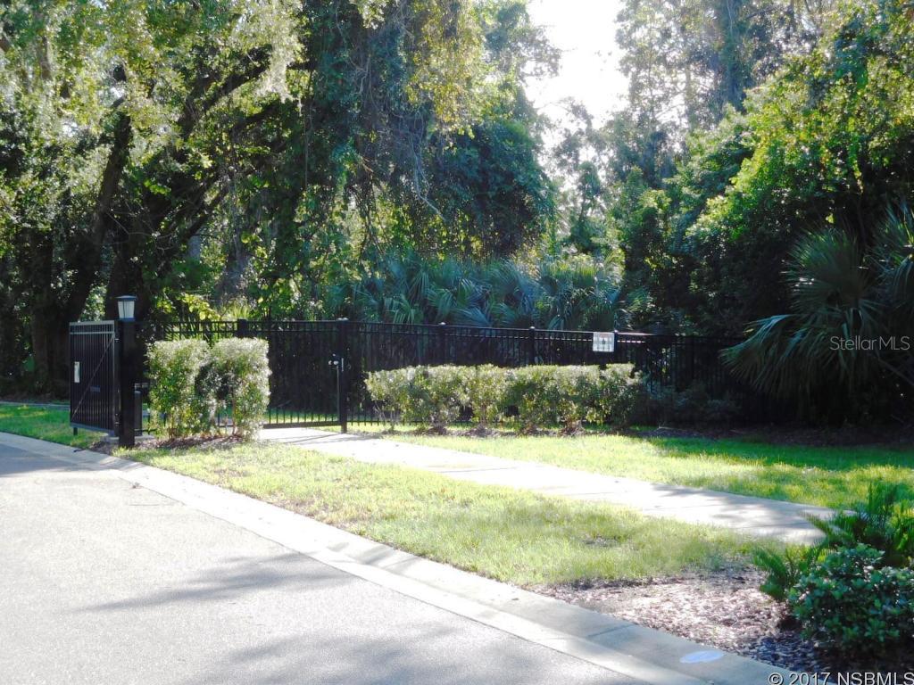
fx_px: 1637
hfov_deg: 31.2
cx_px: 457
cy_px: 342
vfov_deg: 23.7
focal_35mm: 62
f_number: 4.4
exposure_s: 1/200
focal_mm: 11.1
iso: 125
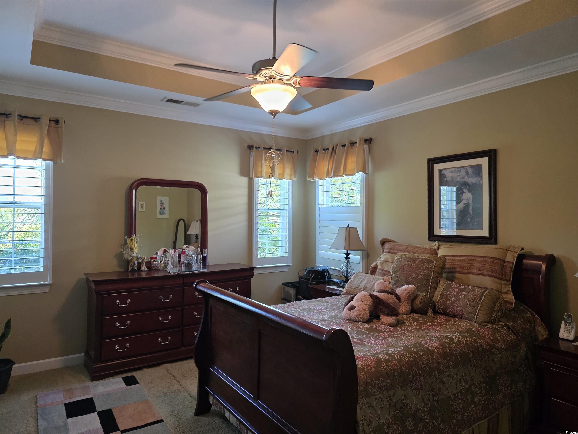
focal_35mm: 23
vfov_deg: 58.9
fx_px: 384
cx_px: 289
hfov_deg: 73.9
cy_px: 217
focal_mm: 6.3
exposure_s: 1/120
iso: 500
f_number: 1.7
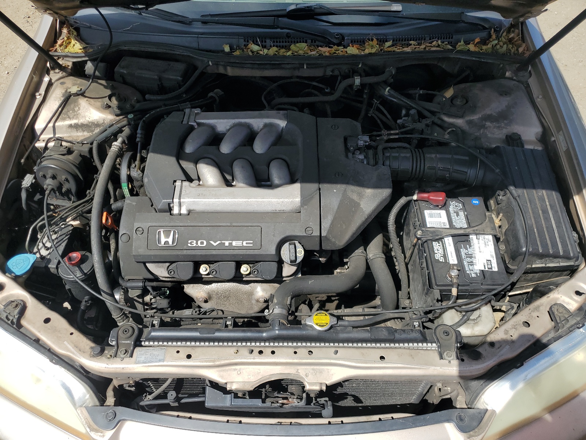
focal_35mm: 26
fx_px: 440
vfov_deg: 53.1
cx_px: 293
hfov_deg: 67.3
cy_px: 220
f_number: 1.5
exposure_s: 1/3333
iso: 50
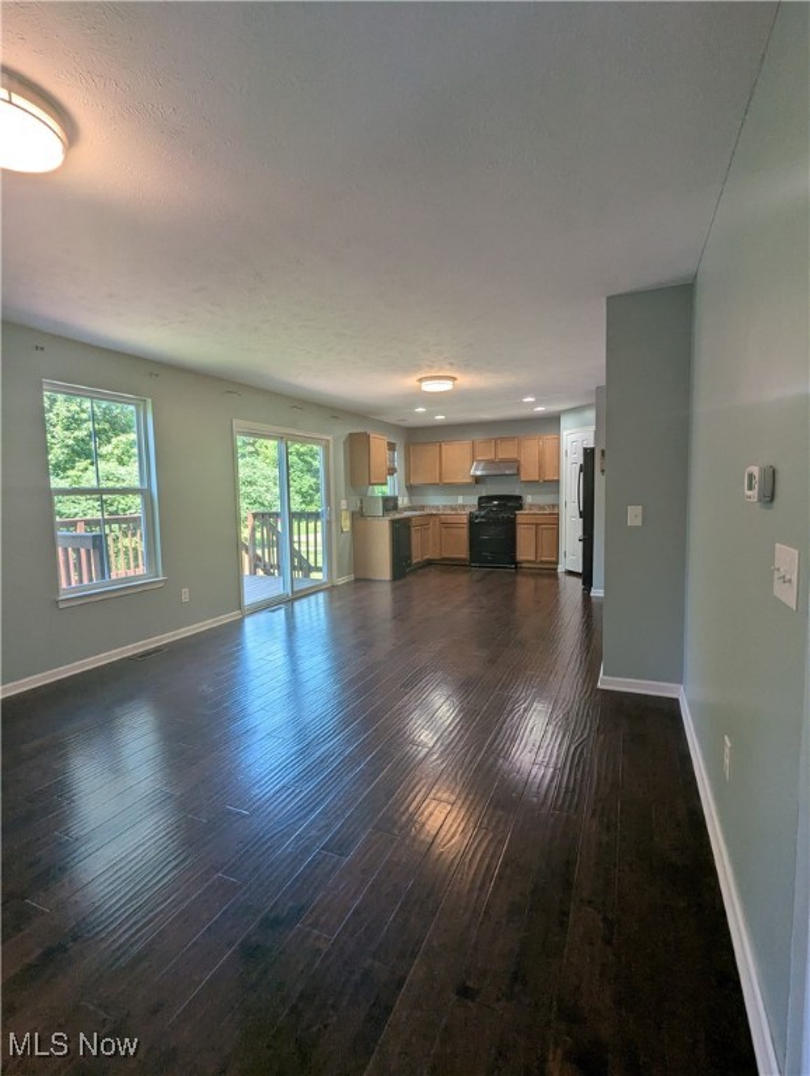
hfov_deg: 78.2
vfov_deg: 94.4
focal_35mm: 16
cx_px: 405
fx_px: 498
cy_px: 538
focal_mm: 2.35
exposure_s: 1/120
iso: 70
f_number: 2.2
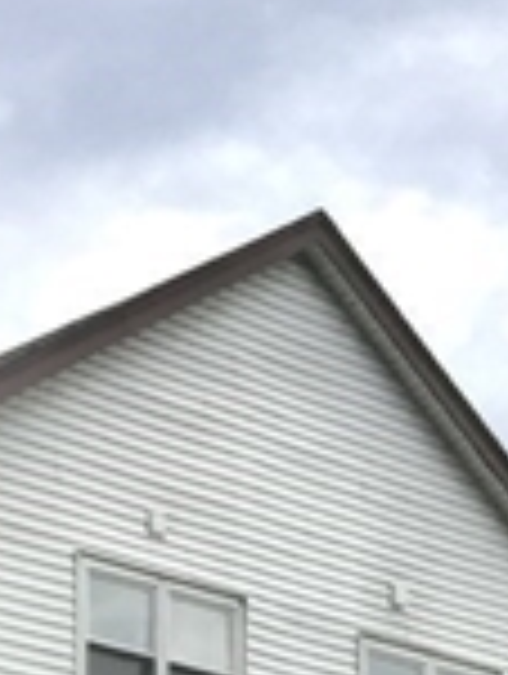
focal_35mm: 148
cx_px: -571
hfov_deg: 9.3
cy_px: 1548
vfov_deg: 11.4
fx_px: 2888
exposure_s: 1/1721
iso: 32
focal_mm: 4.15
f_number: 2.2
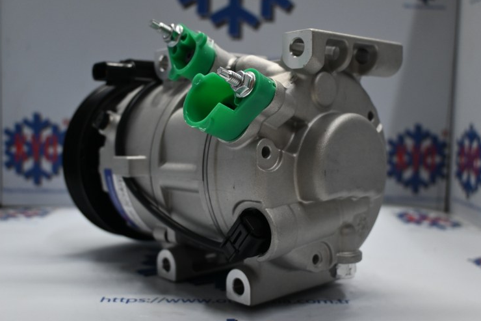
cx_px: 246
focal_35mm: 41
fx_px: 542
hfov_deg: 47.9
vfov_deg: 33.0
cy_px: 151
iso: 900
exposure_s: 1/125
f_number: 4.2
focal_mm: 25
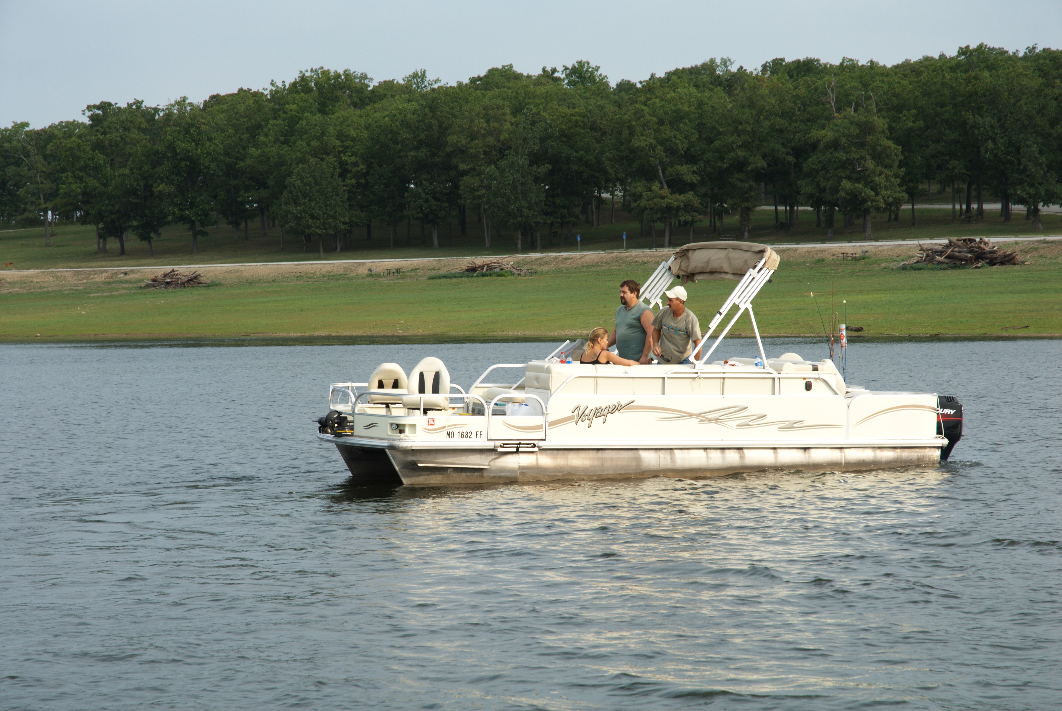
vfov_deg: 13.1
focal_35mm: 105
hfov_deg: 19.4
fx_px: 3101
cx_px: 531
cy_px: 356
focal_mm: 70
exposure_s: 1/100
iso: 100
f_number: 8
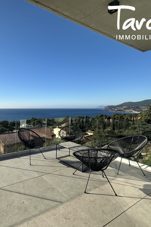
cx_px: 21
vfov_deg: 84.0
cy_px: 117
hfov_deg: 55.4
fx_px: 126
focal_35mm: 20
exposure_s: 1/2304
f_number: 2.2
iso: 50
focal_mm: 2.22
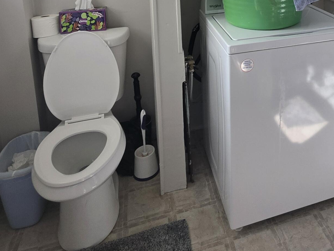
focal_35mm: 32
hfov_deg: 53.8
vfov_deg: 37.9
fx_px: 309
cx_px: 256
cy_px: -15
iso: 80
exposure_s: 1/120
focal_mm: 2.2
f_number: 1.9
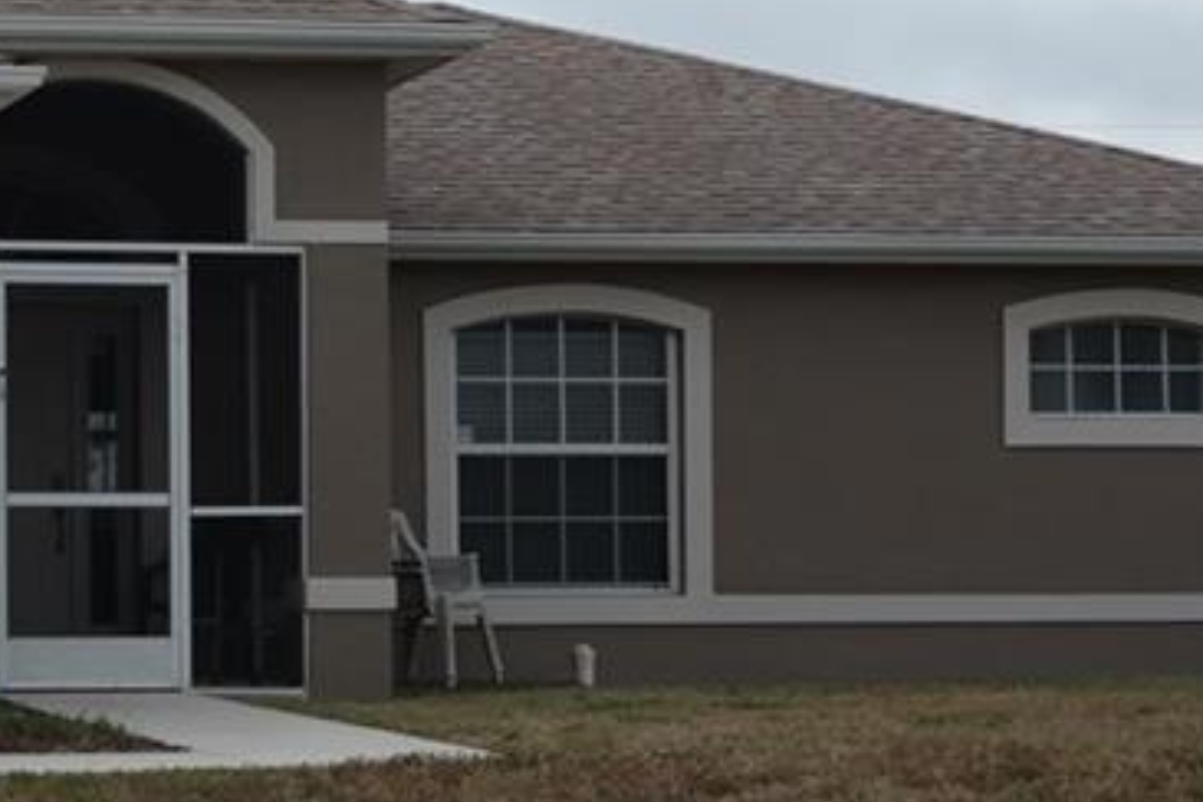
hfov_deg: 17.6
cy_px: 450
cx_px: -145
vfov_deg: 12.2
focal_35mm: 112
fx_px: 3742
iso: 100
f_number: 7.1
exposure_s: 1/400
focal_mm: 26
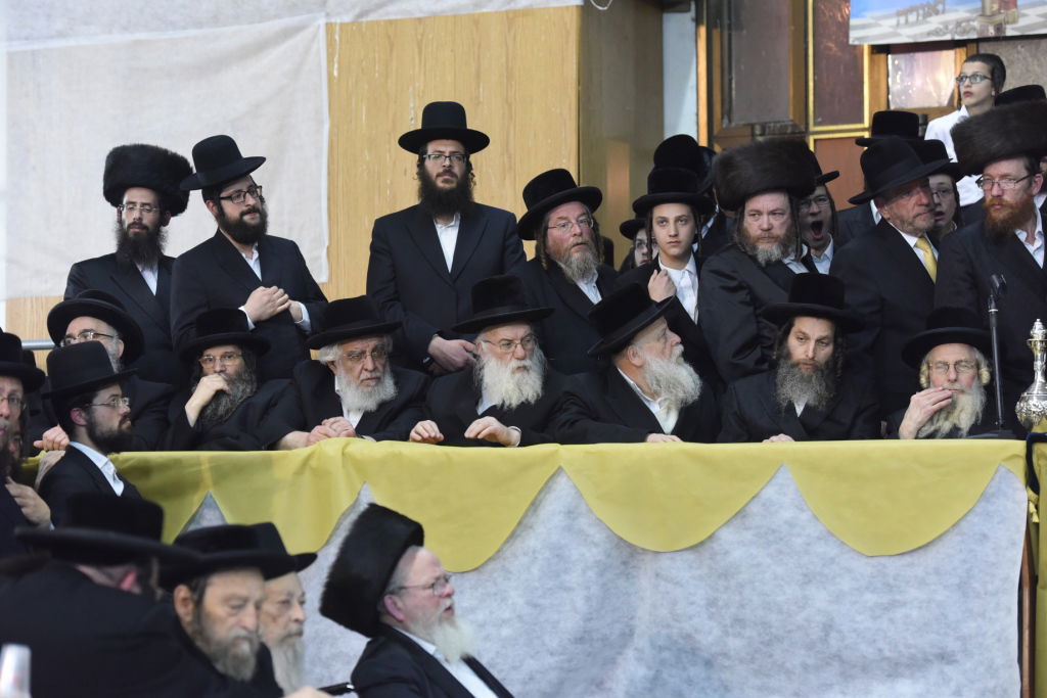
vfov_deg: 12.5
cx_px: 524
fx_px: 3199
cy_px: 349
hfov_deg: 18.6
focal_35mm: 110
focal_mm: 110
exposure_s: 1/125
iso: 3200
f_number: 3.5
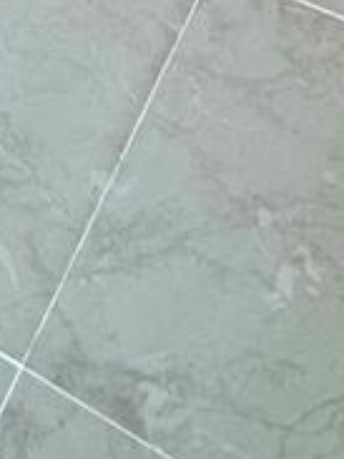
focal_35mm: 92
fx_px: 1220
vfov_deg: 13.1
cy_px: -752
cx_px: 33
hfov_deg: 15.8
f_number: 2.2
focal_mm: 2.22
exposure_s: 1/60
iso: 200
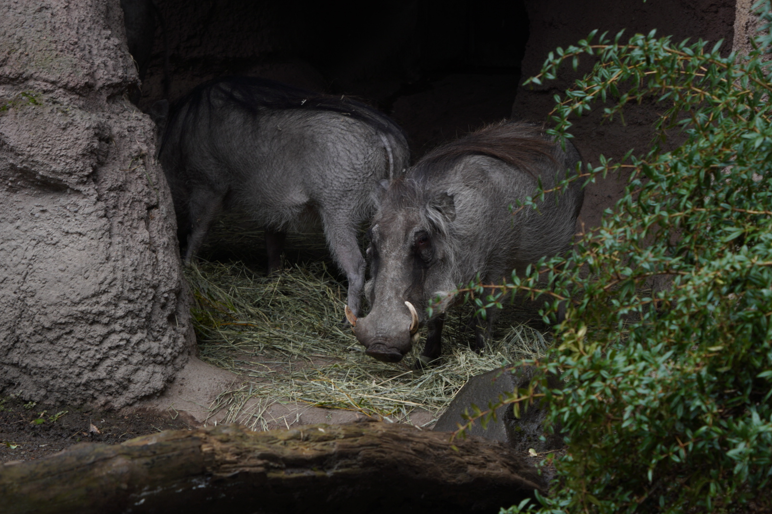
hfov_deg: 5.2
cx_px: 386
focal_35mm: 400
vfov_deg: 3.4
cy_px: 258
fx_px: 8576
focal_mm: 266
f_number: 9
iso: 160
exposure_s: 1/40
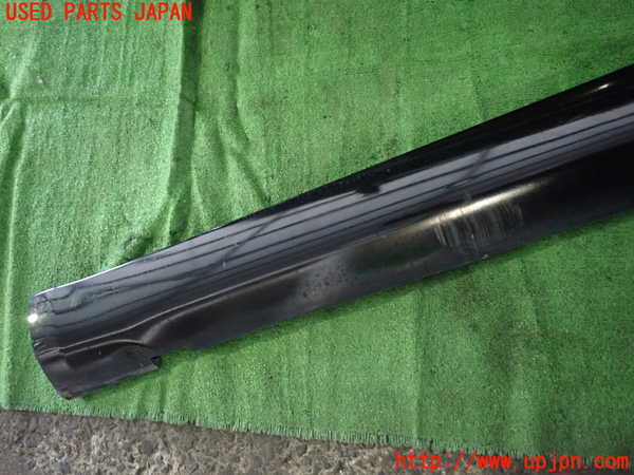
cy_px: 238
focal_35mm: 25
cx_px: 317
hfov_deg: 69.4
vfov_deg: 54.9
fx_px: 458
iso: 800
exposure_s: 1/25
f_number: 2
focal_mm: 4.5
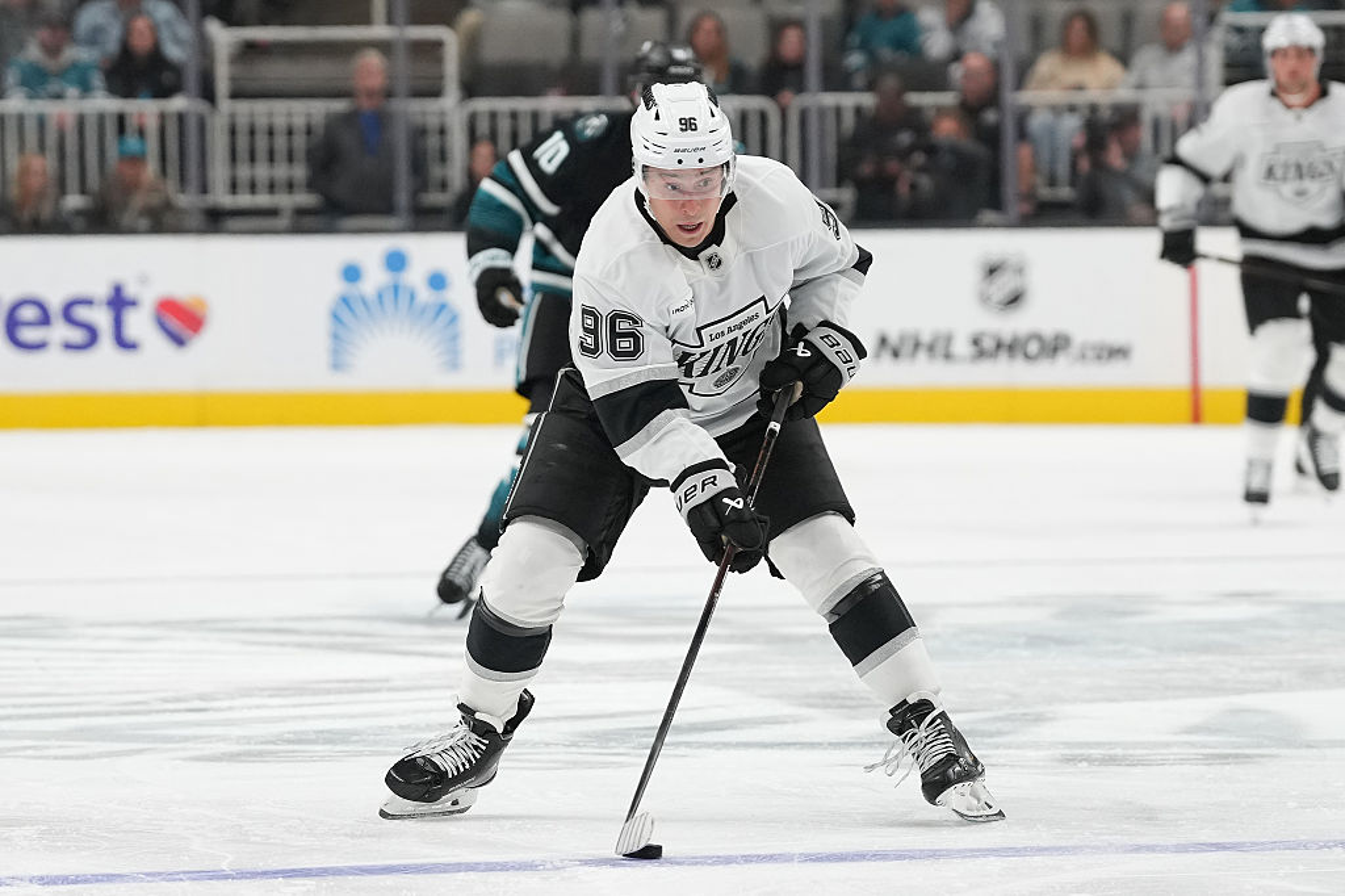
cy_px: 448
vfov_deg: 6.9
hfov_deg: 10.3
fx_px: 7432
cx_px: 672
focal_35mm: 199
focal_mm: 133
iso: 1600
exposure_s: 1/1600
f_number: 2.8
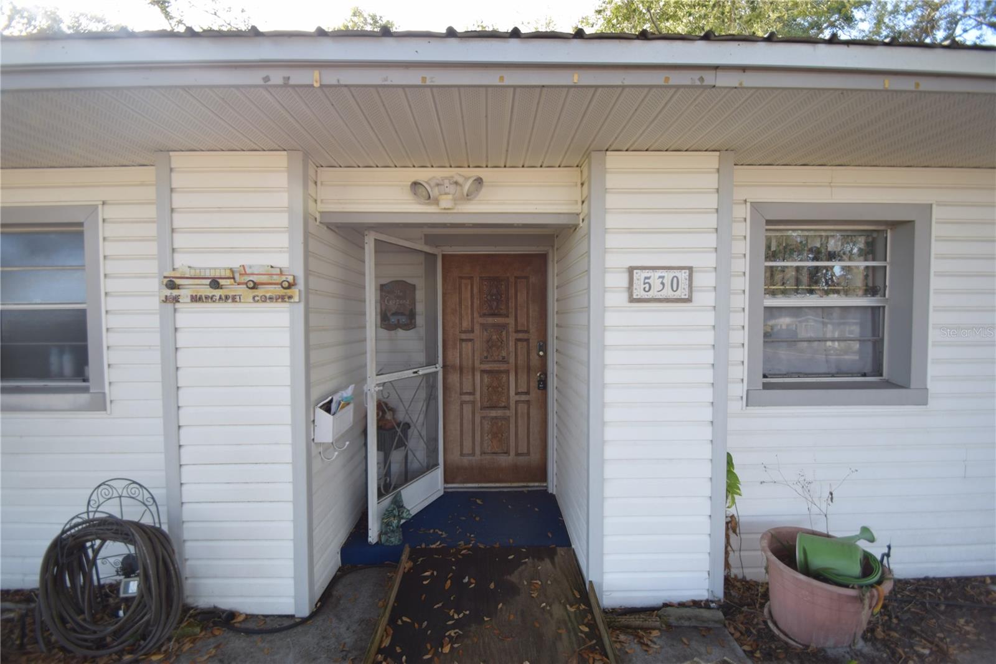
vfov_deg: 77.3
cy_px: 332
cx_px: 498
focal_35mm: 15
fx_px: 415
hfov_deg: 100.4
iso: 200
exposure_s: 1/125
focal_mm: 10
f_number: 3.5
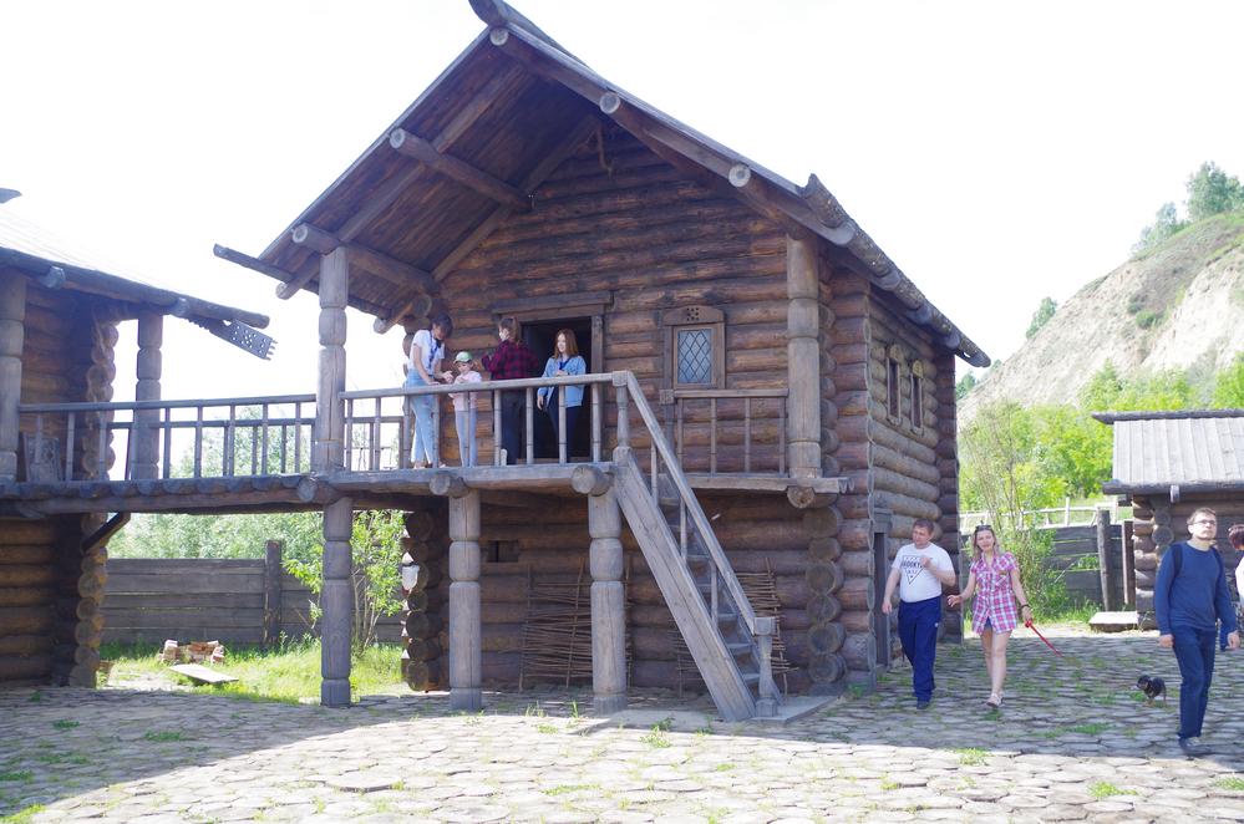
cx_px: 622
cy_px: 412
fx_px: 1173
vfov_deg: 38.7
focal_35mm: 34
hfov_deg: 55.9
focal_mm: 23.13
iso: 200
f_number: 5
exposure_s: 1/180
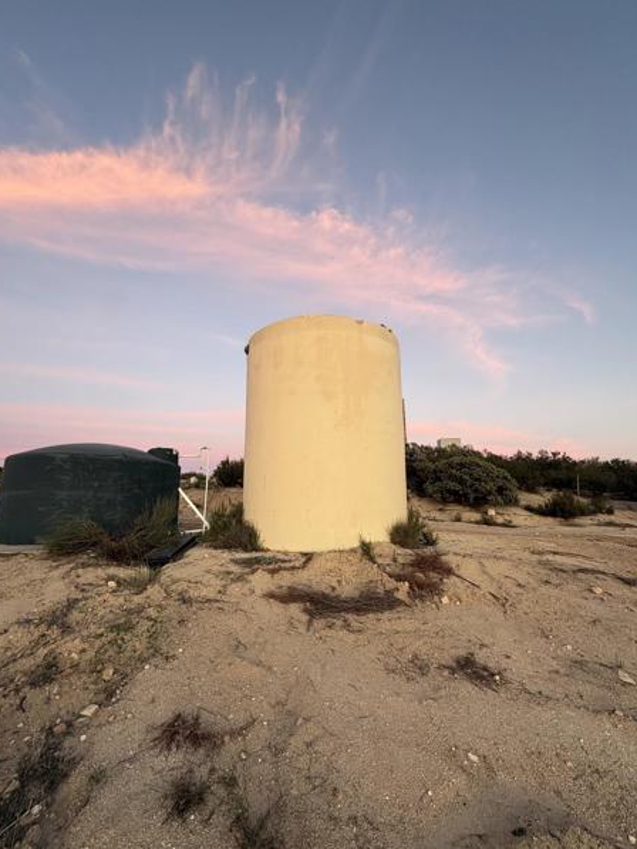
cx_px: 323
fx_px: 368
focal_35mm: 15
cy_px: 429
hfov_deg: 81.8
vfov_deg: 98.2
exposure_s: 1/99
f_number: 2.2
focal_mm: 2.22
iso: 160
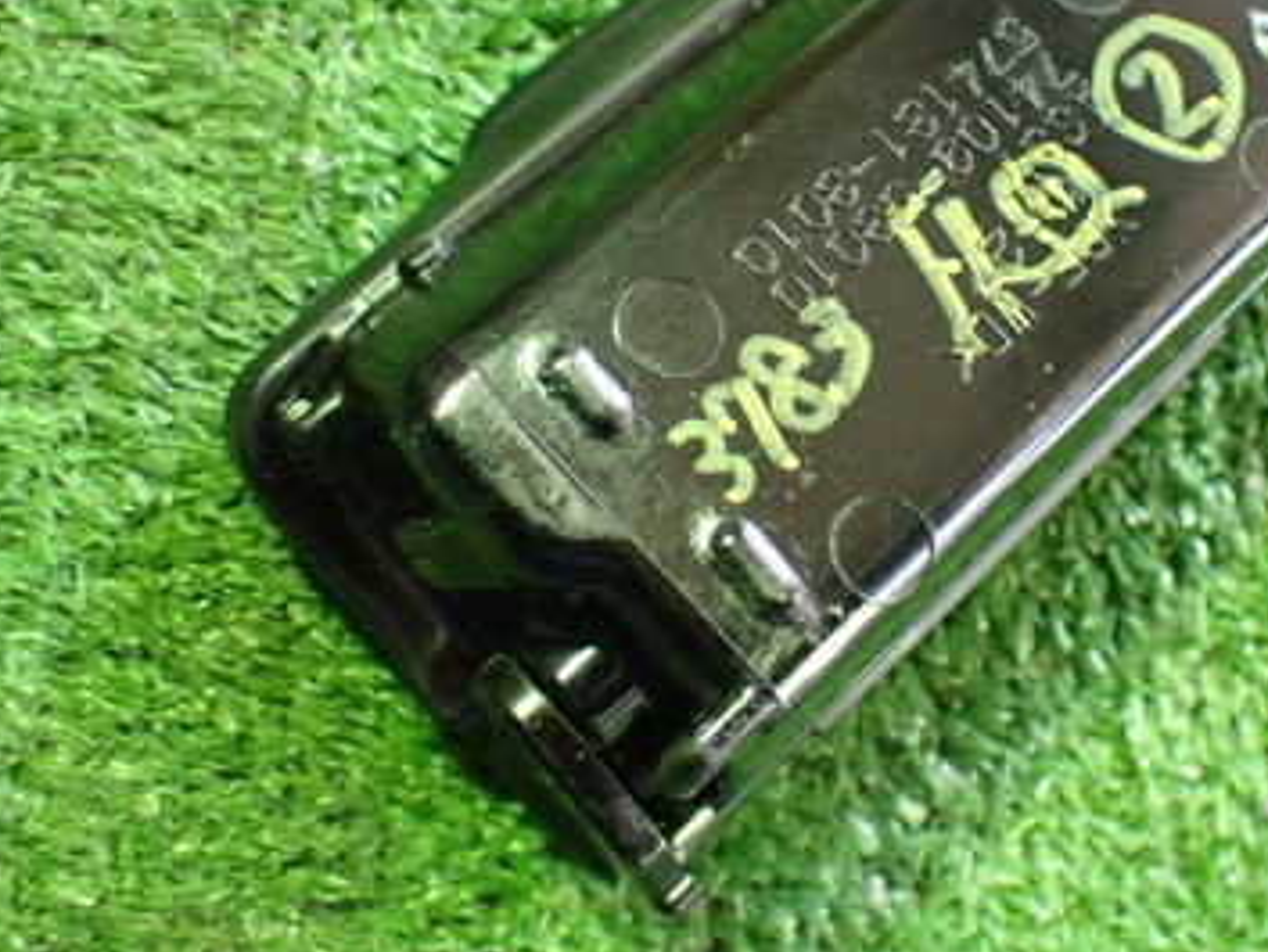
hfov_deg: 37.1
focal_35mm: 51
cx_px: 848
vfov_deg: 28.3
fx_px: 1869
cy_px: 280
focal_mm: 5.4
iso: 1000
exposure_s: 1/30
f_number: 2.3
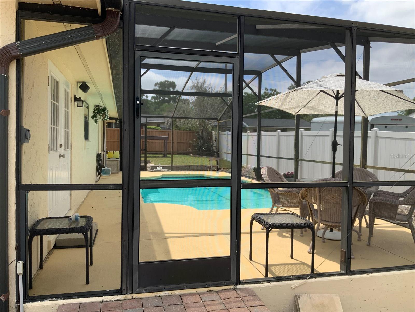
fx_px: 348
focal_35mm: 29
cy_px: 156
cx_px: 208
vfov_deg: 48.2
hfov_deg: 61.7
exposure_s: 1/1144
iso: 16
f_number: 1.8
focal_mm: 3
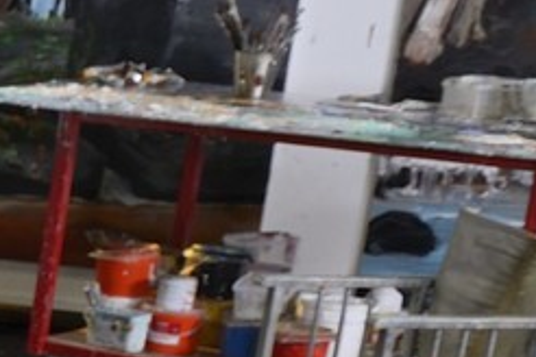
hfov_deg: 9.4
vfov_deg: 8.3
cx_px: -1203
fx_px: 2322
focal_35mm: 156
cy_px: 739
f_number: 8
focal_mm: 24
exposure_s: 1/20
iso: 200
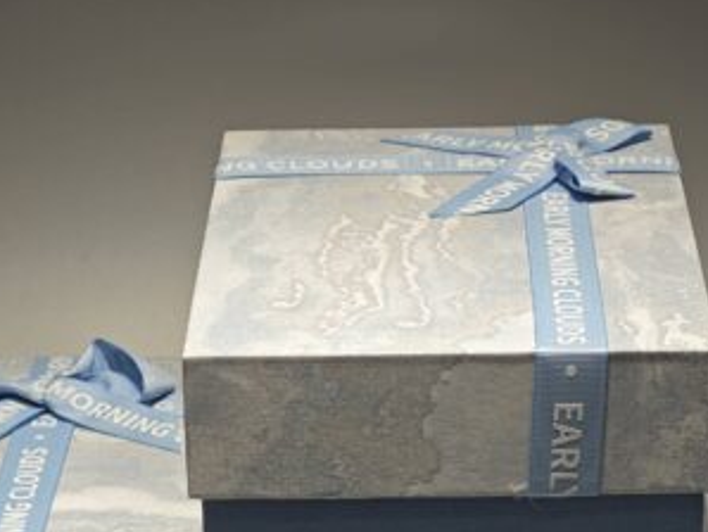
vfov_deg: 9.2
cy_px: 553
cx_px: 342
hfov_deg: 12.3
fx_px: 3296
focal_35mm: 161
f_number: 2
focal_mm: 10.1
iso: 80
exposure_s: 1/100
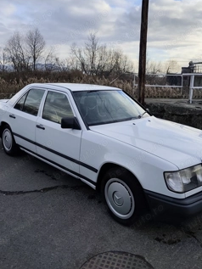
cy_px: 109
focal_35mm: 29
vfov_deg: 61.2
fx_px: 225
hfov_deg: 48.1
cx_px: 114
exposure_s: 1/442
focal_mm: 6.19
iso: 50
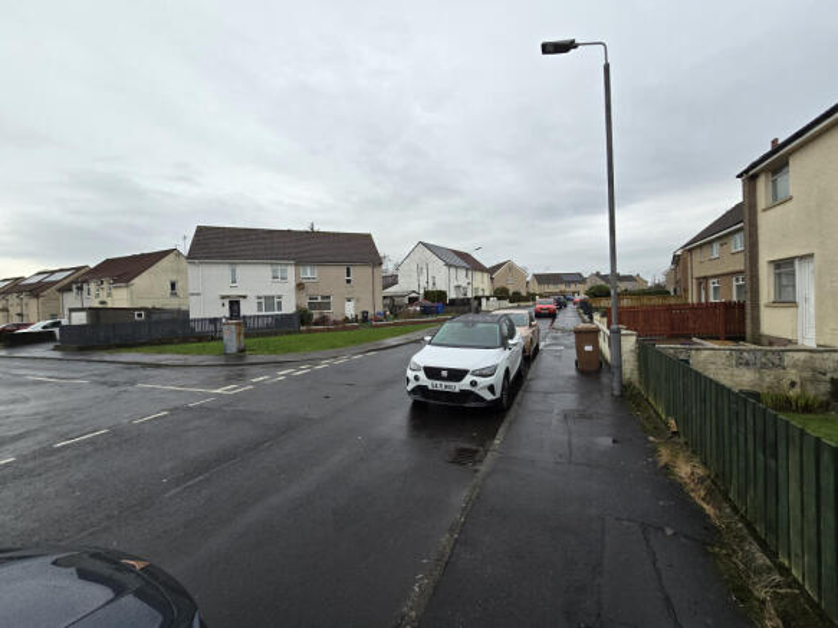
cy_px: 314
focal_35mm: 13
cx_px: 419
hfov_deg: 106.2
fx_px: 315
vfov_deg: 89.9
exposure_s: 1/359
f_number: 2.2
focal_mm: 2.2
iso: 80
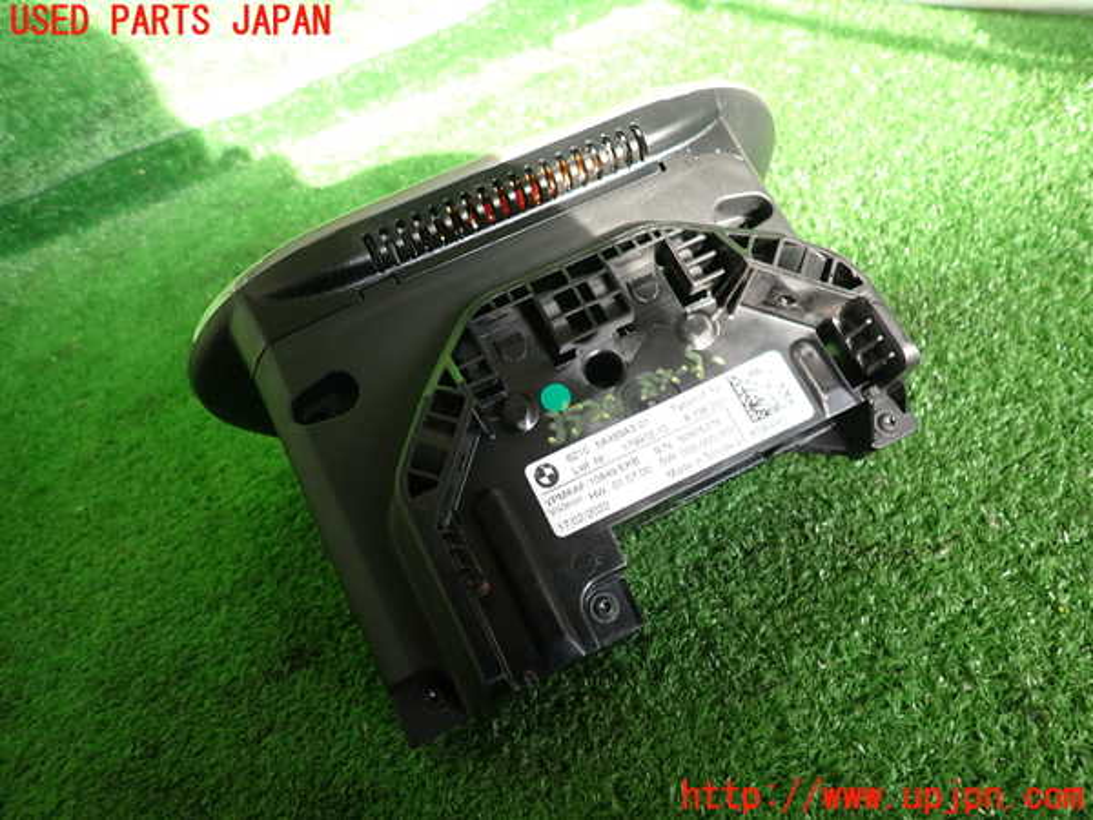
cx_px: 546
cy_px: 410
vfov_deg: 54.9
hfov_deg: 69.4
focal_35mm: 25
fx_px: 789
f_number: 2
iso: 100
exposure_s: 1/80
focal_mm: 4.5
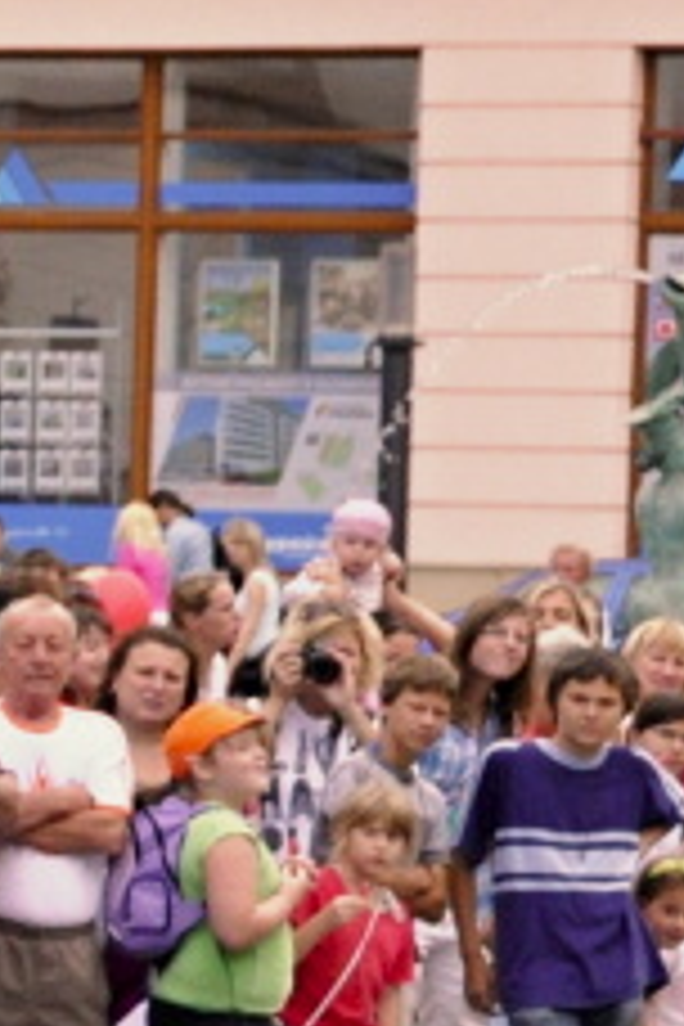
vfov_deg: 5.2
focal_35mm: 394
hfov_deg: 3.4
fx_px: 11228
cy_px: 623
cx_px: -1710
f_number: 7.1
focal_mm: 50
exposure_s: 1/1600
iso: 1250
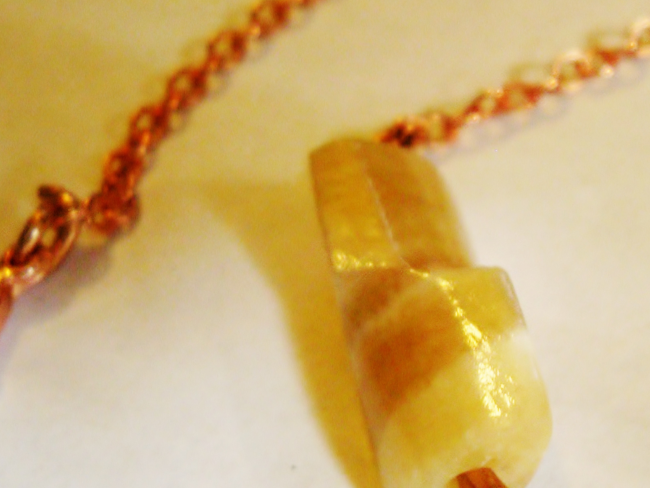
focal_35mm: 77
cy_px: 295
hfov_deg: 24.8
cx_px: 545
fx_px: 1446
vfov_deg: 19.1
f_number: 2.8
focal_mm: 6.3
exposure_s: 1/8
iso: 100
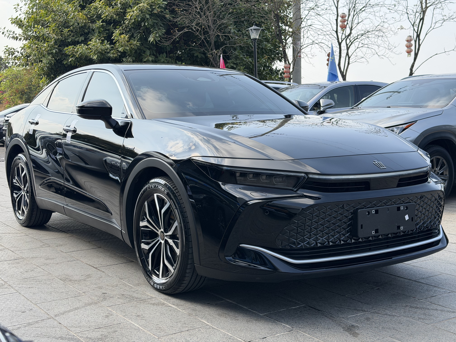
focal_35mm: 48
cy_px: 171
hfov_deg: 39.7
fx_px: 632
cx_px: 228
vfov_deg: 30.3
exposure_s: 1/1715
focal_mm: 6.76
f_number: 1.78
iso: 80
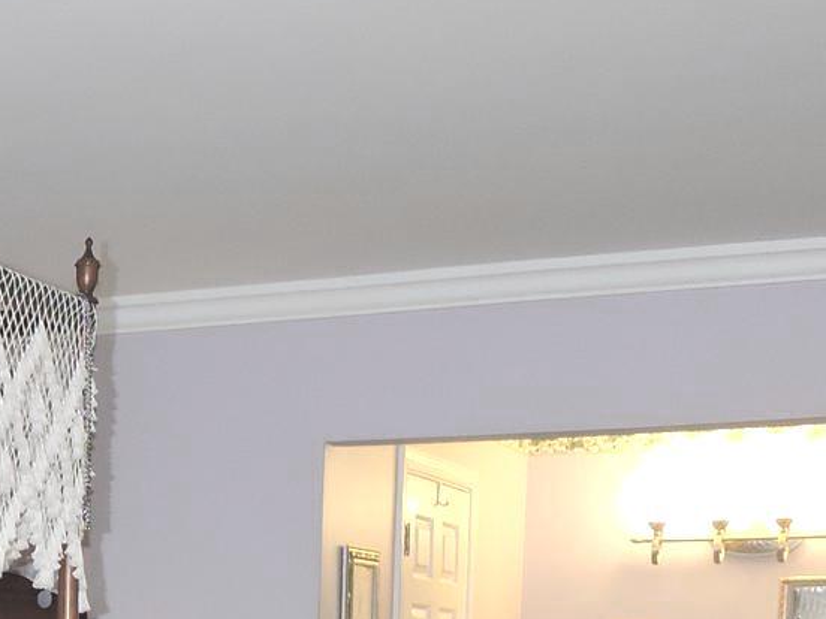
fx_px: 2124
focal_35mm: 89
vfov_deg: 15.1
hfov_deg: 21.0
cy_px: 984
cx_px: -72
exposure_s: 1/30
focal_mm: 4.3
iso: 200
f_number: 3.3
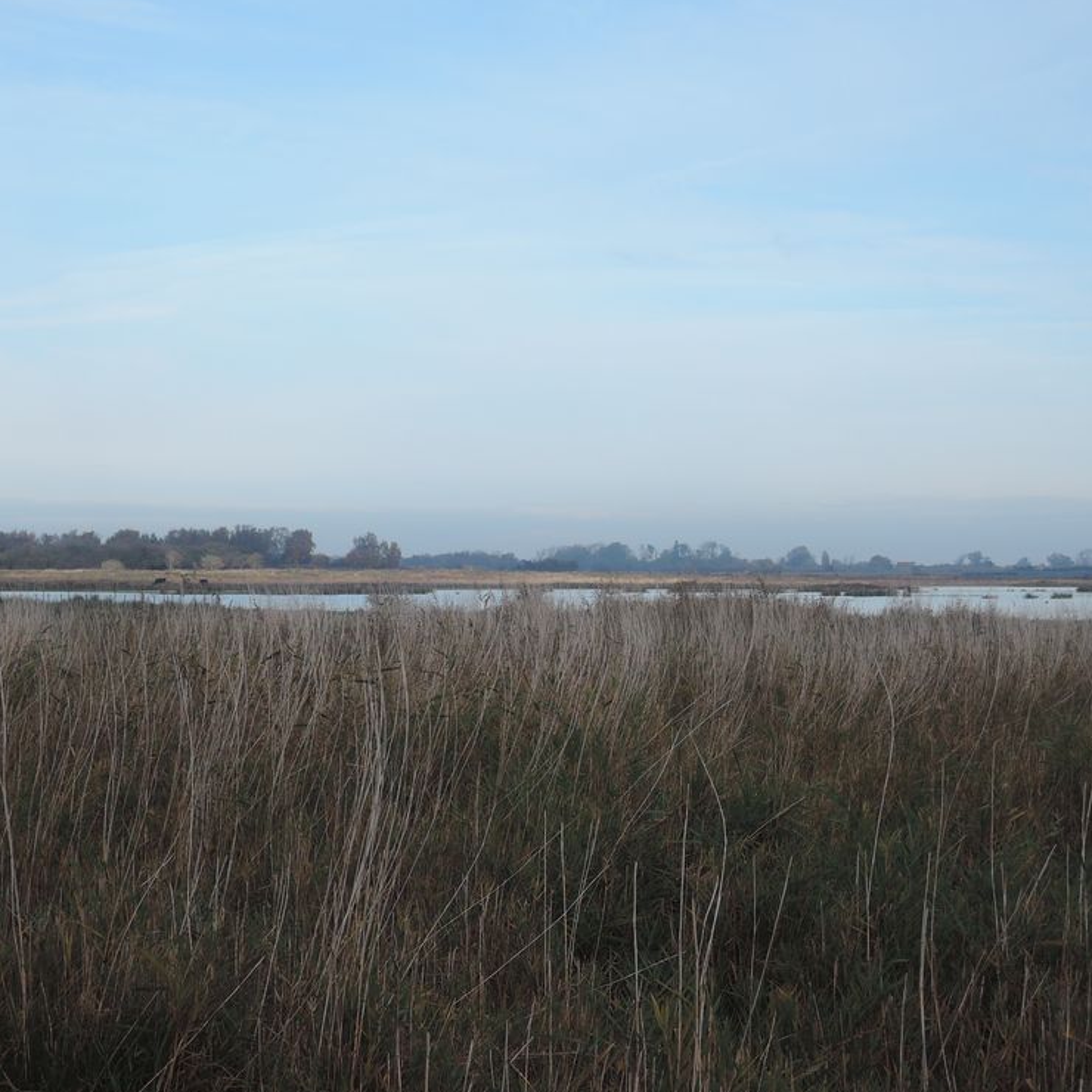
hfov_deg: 21.6
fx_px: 2855
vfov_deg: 21.7
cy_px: 546
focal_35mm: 80
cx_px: 443
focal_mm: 14.3
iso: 80
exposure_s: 1/400
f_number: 5
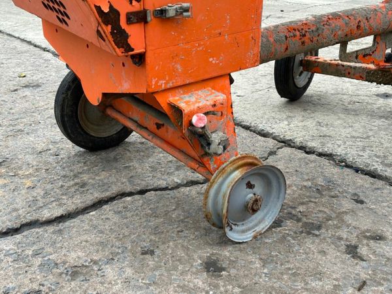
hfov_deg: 39.7
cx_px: 196
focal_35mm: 48
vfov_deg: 30.3
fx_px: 544
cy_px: 147
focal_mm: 6.86
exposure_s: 1/1107
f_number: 1.78
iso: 64
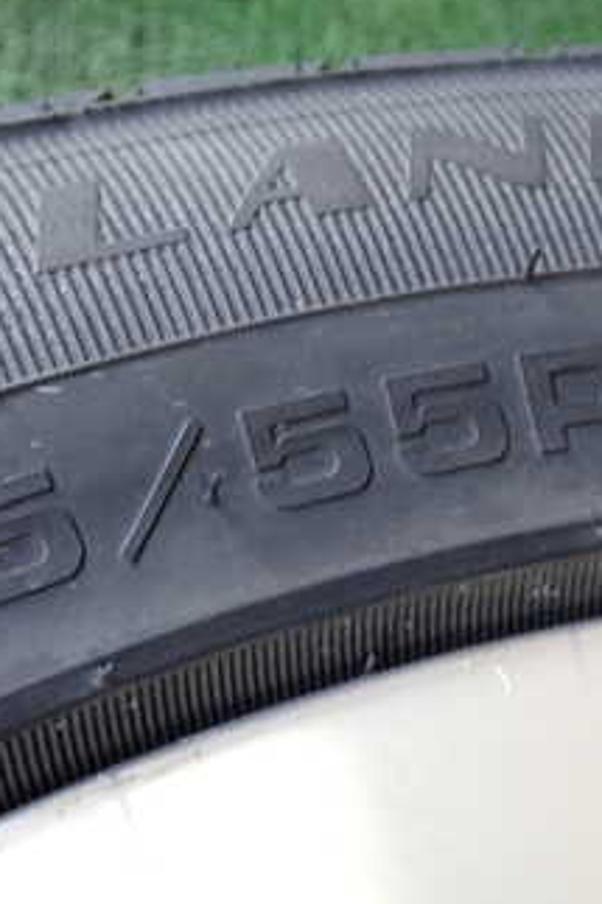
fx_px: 1456
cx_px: 288
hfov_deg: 23.4
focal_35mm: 58
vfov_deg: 34.5
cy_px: 476
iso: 200
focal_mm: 5.4
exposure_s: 1/60
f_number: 2.3
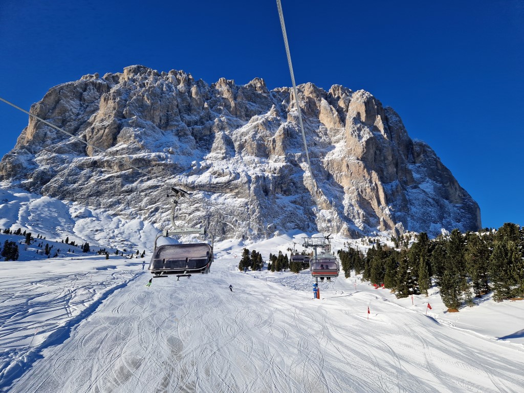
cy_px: 196
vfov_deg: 58.9
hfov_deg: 73.9
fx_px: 348
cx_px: 262
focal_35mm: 23
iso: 50
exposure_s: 1/1908
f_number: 1.8
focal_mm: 5.4
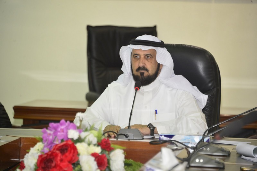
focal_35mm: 250
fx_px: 1783
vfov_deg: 5.5
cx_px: 128
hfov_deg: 8.2
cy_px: 86
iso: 1600
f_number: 5.6
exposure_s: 1/100
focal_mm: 250
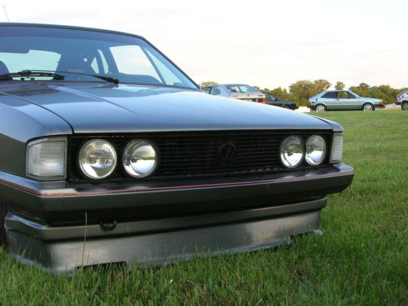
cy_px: 153
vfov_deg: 31.5
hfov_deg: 41.2
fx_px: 542
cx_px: 204
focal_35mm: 46
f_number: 5.4
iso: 200
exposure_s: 1/84.4
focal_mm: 7.7
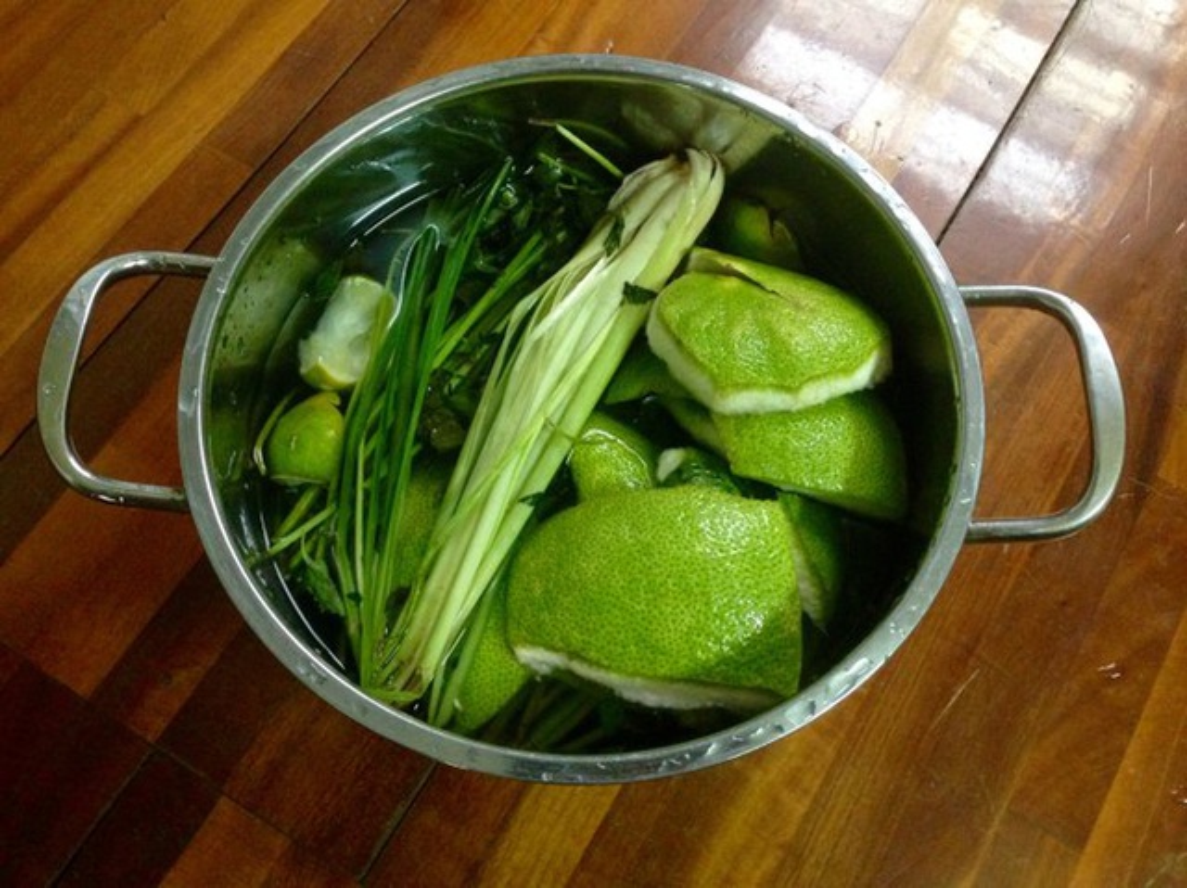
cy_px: 444
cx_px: 594
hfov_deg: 55.4
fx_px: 1131
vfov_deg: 42.9
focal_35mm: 33
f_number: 2.4
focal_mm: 4.12
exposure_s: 1/15
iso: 320
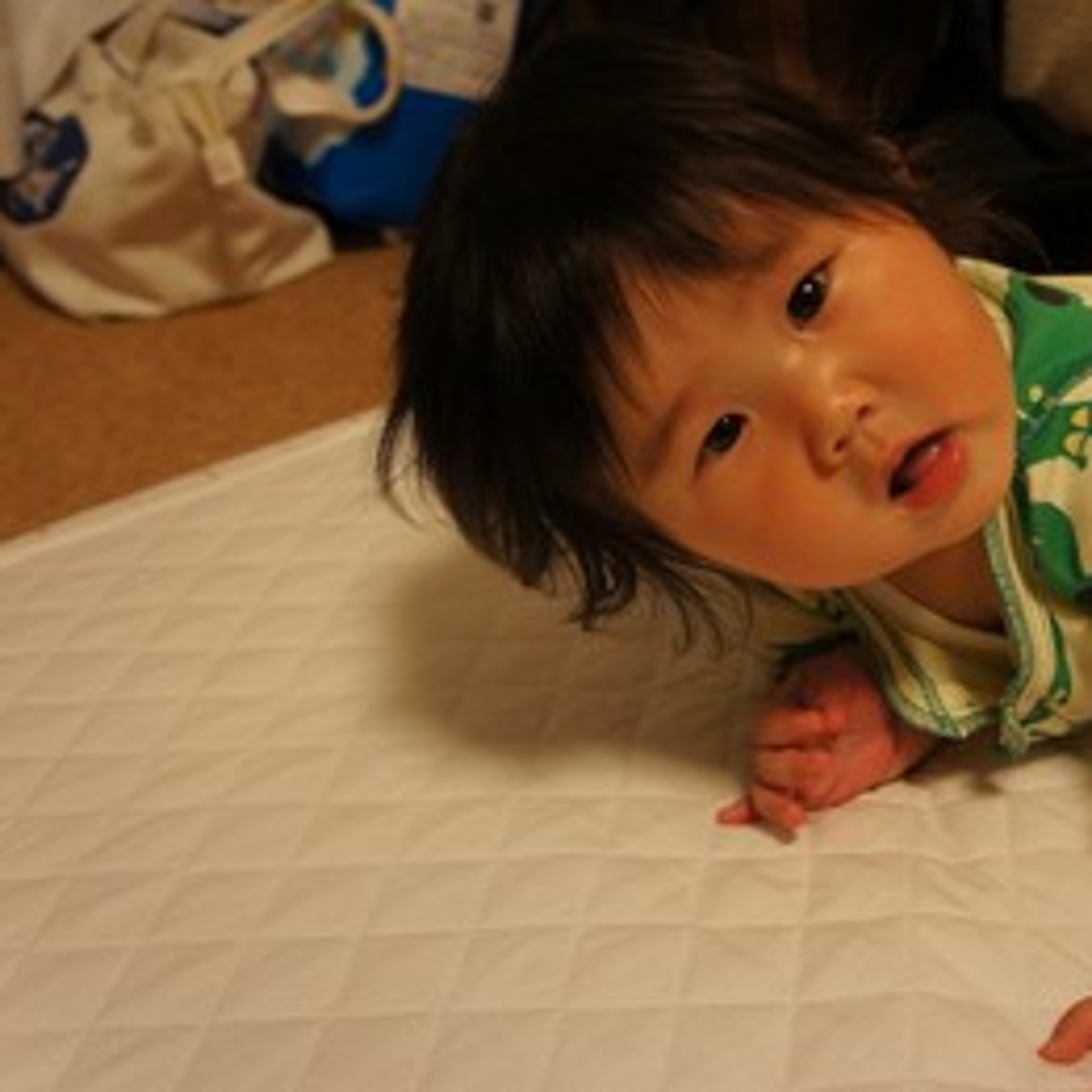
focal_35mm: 43
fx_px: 1535
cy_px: 540
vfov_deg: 39.2
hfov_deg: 38.3
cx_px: 803
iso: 500
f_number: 4
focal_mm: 22
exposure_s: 1/40
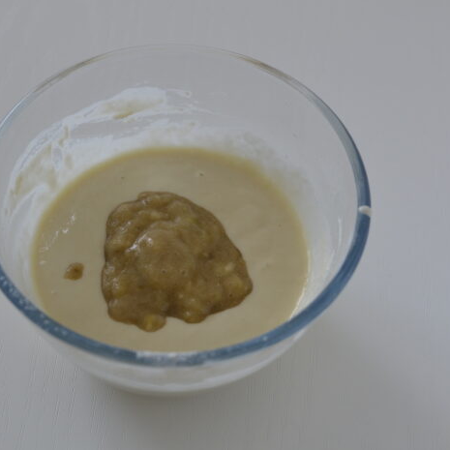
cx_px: 165
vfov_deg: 18.1
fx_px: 1412
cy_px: 225
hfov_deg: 18.1
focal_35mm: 96
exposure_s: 1/60
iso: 400
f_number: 4
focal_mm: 50
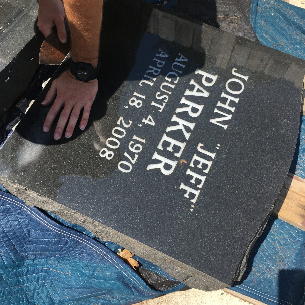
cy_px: 149
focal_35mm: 35
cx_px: 149
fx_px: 349
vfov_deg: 47.2
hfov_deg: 47.2
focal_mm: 4.15
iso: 25
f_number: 2.2
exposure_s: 1/1221
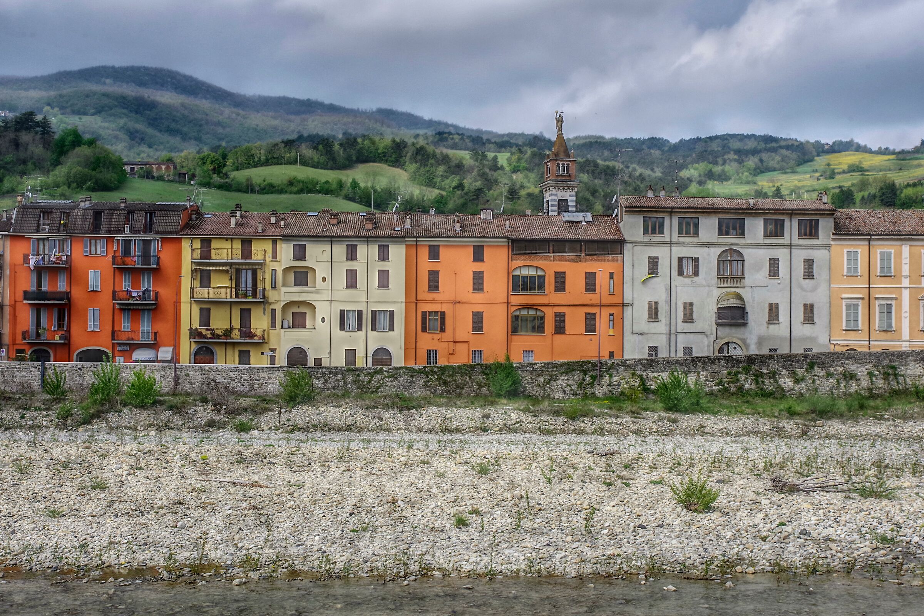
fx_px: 1258
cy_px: 308
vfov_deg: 27.5
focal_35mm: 49
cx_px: 462
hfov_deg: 40.3
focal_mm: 32.5
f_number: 13
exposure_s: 1/200
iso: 400
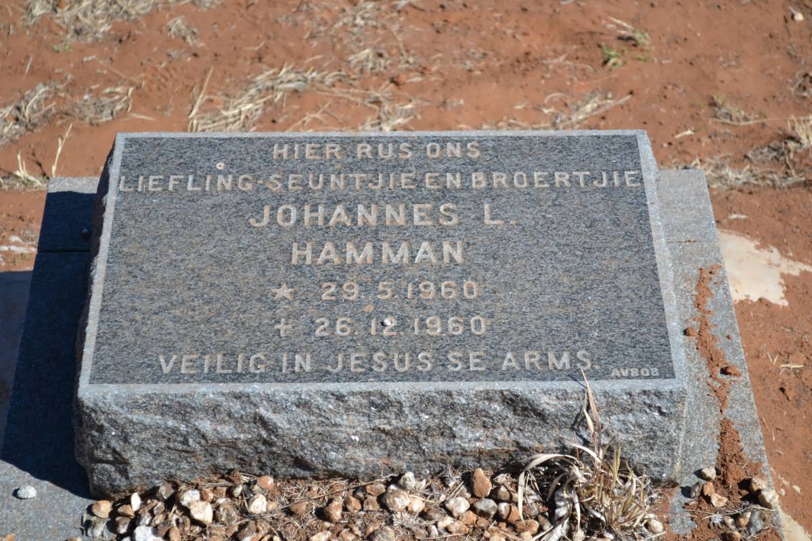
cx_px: 406
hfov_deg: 24.6
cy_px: 270
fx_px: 1861
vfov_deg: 16.6
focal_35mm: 82
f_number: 5.6
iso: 140
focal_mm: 55
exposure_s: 1/125
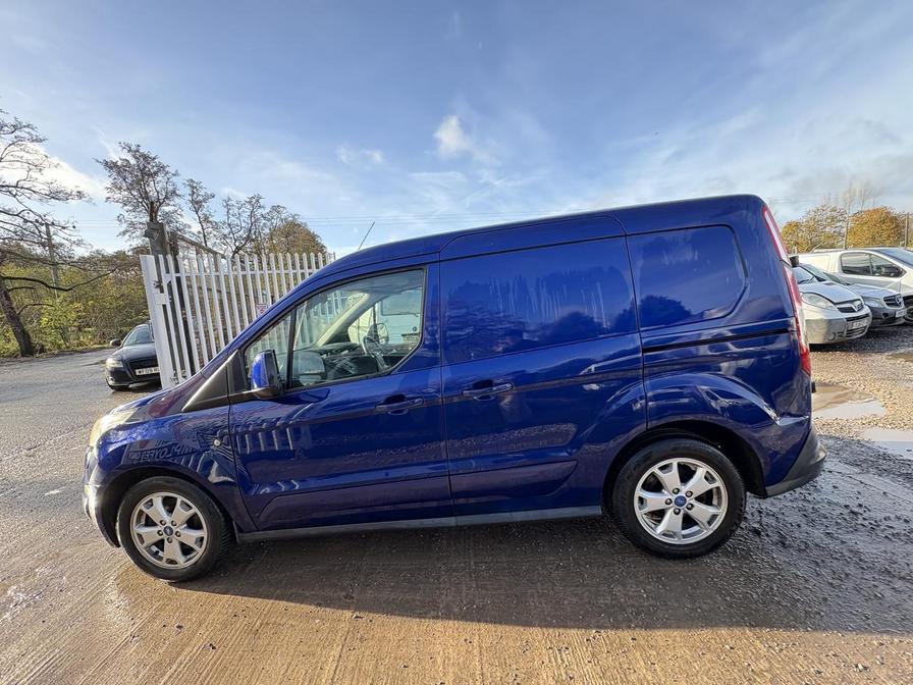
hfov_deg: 102.1
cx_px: 456
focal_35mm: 14
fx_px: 369
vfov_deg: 85.7
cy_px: 342
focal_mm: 2.22
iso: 64
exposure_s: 1/187
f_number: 2.2
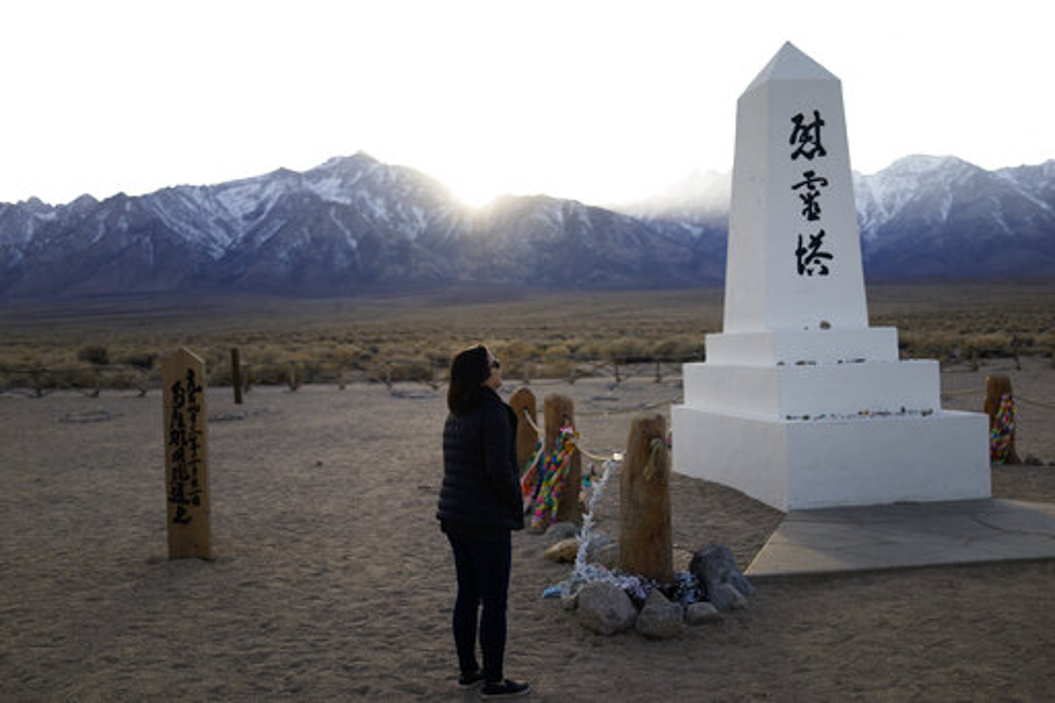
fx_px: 1025
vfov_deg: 37.8
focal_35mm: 35
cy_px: 352
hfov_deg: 54.4
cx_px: 528
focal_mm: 35
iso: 80
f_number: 2
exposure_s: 1/2000
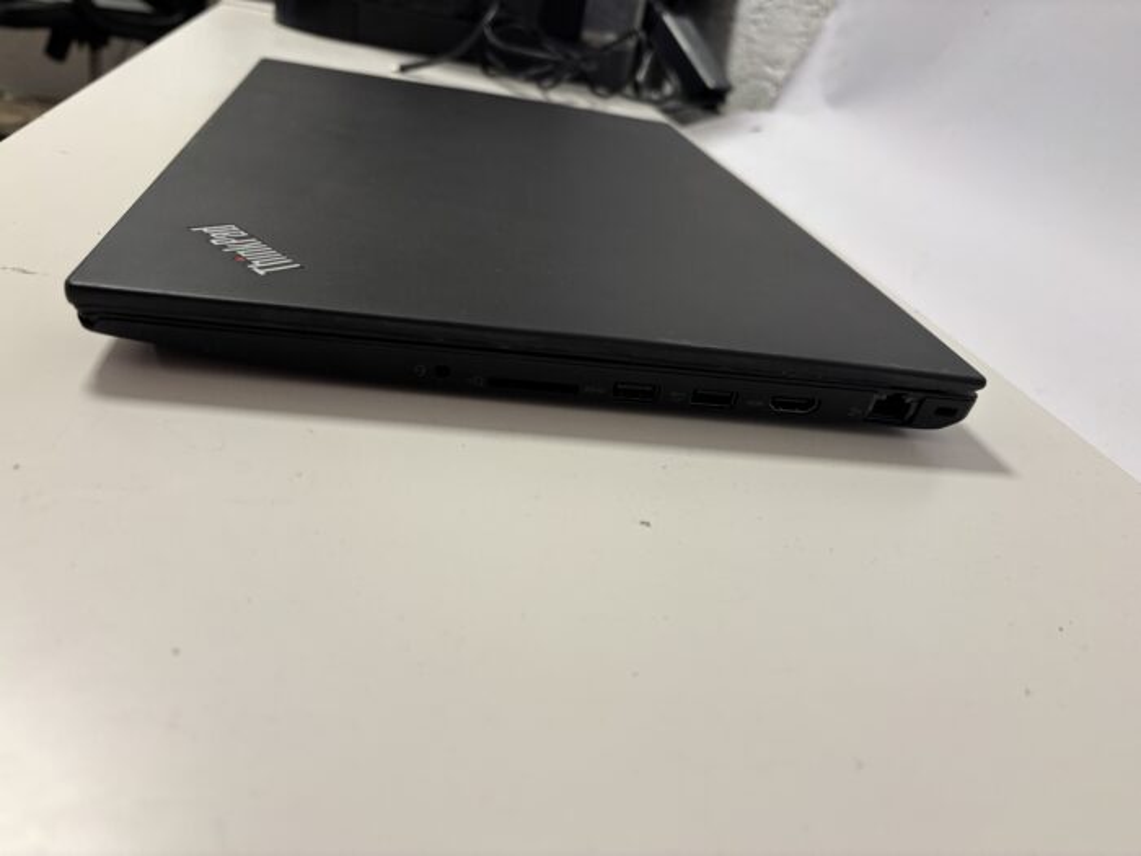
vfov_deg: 53.1
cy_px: 428
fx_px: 857
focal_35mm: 26
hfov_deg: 67.3
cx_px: 570
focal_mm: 5.96
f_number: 1.6
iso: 160
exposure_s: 1/50
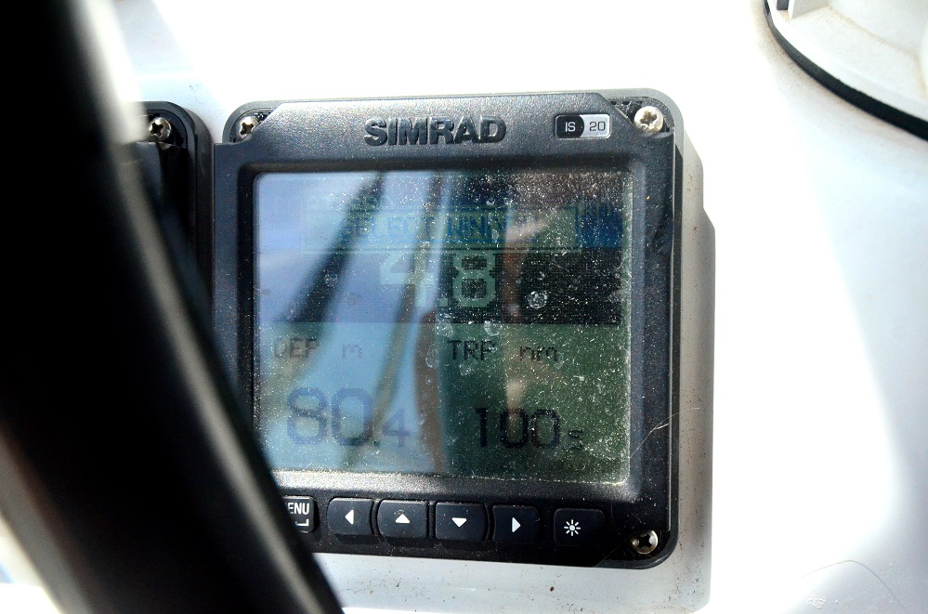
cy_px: 307
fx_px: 926
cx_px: 464
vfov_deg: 36.7
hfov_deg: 53.2
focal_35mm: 36
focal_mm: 24
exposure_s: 1/8000
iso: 3200
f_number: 6.3
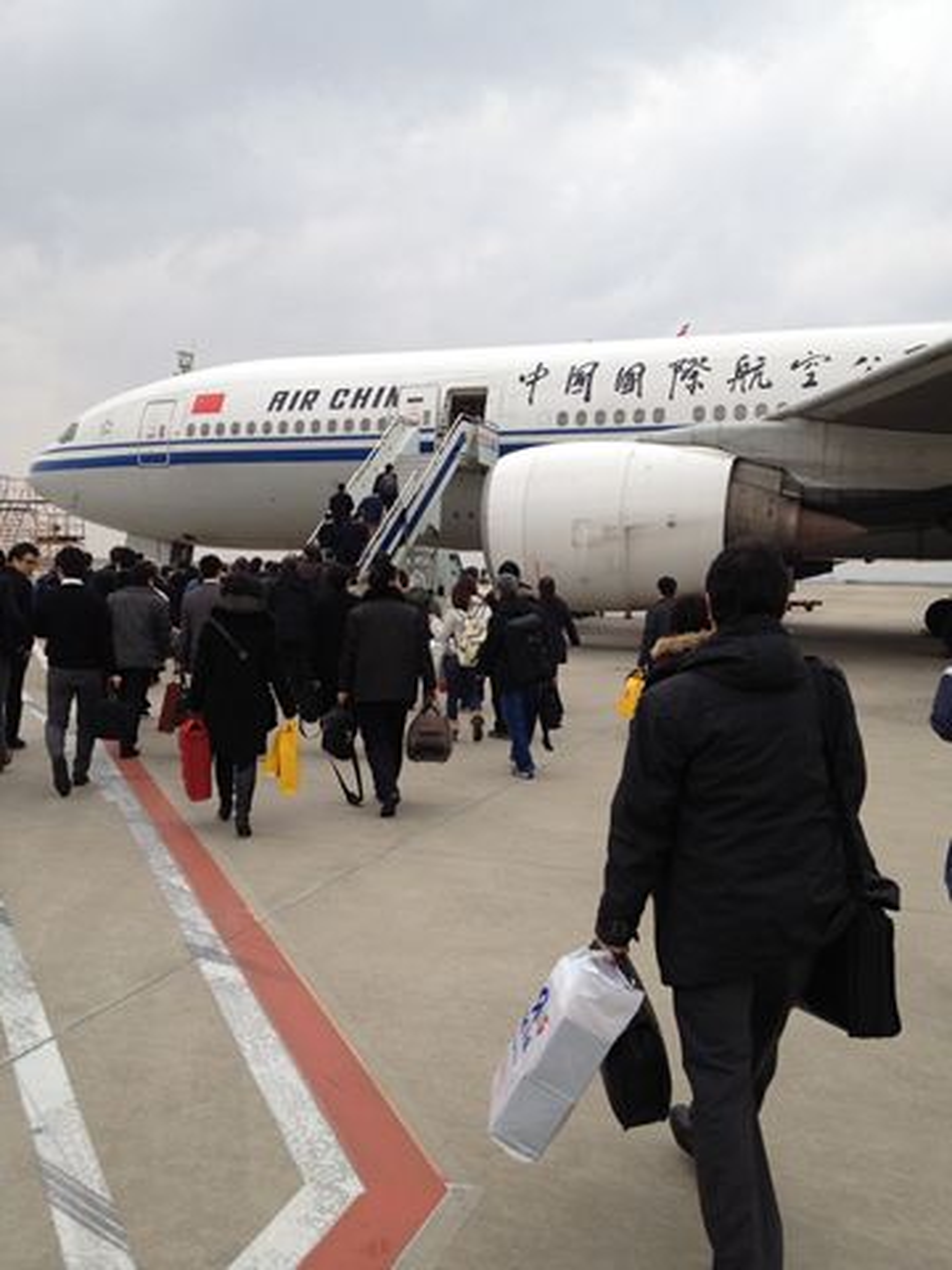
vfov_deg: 52.6
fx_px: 1283
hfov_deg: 40.7
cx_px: 476
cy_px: 635
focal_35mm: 35
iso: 64
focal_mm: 4.28
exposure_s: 1/210
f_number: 2.4
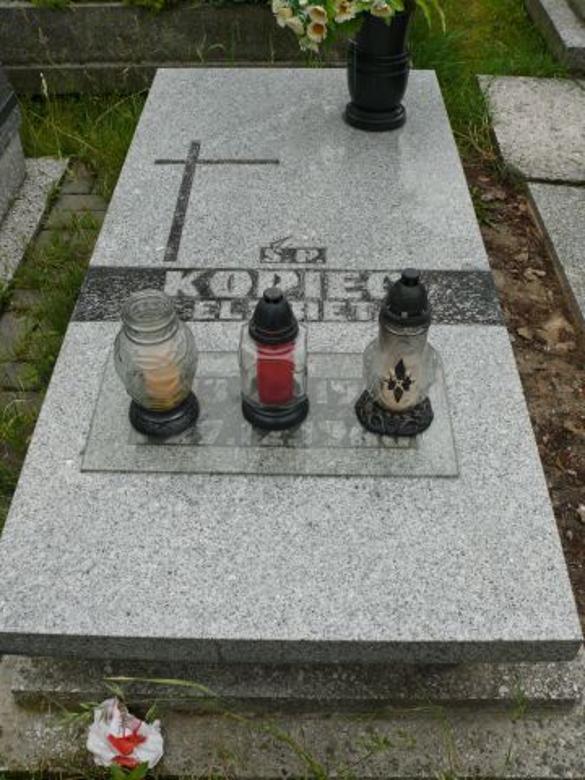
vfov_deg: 52.6
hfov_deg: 40.7
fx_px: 789
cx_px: 292
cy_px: 390
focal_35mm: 35
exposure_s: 1/200
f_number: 4
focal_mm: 7.4
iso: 100
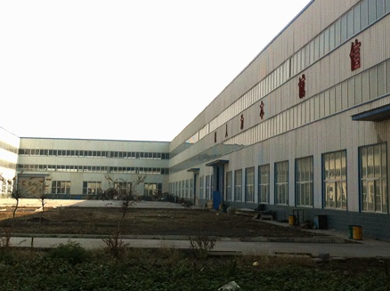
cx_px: 195
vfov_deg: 22.7
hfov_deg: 30.3
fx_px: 720
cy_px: 84
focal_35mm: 64
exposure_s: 1/1774
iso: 80
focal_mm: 3.85
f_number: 2.8
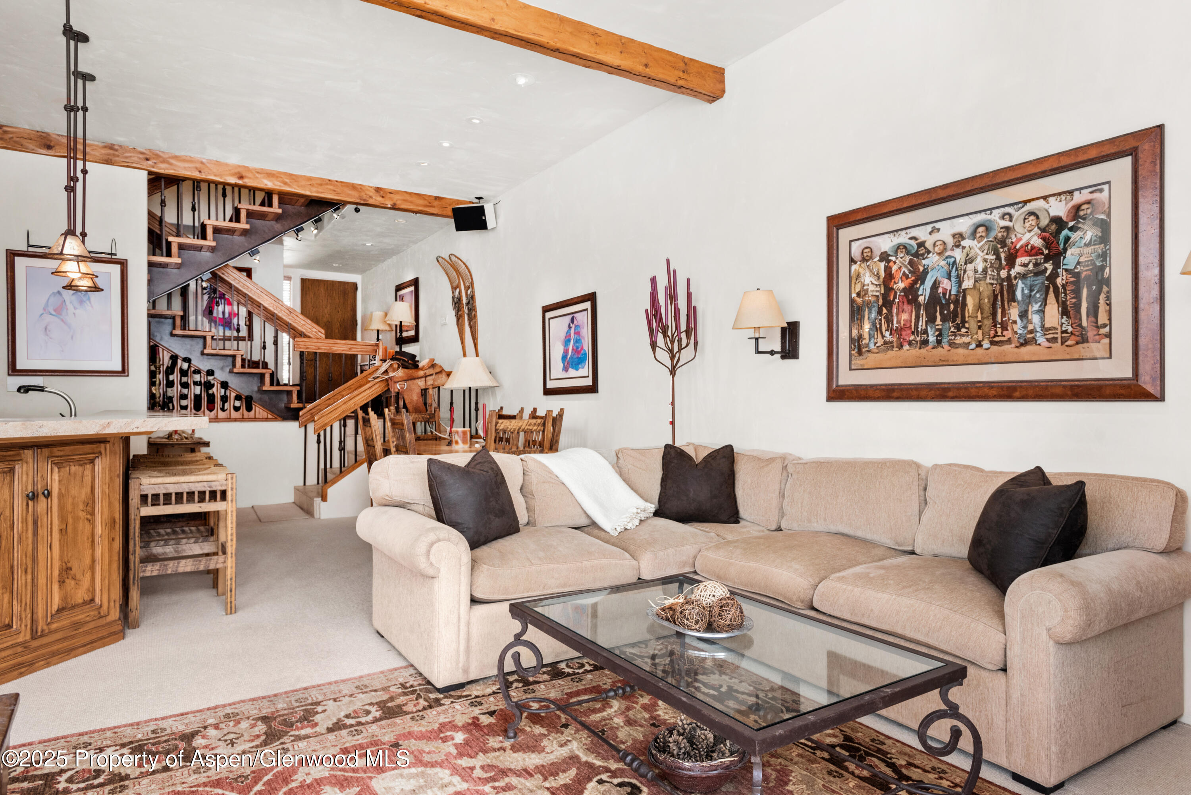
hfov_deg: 78.6
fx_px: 728
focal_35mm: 22
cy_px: 398
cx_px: 596
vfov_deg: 57.3
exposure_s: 1/50
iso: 640
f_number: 7.1
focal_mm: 22
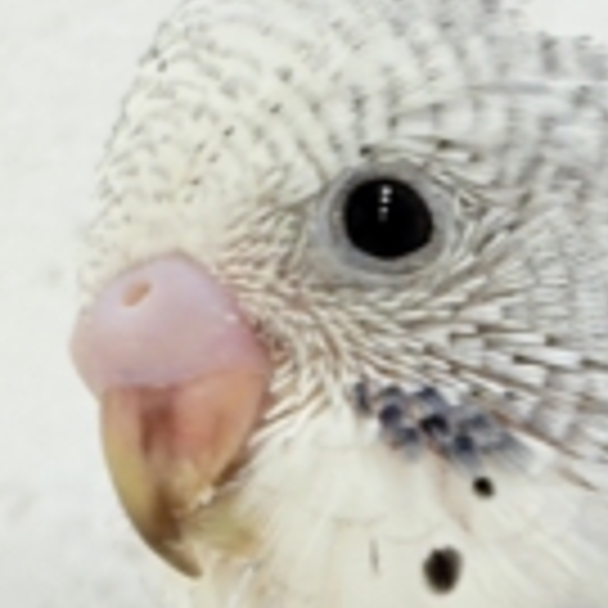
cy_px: 640
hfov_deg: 8.0
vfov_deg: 8.0
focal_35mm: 218
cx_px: 716
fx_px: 4332
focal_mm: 5.96
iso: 50
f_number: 1.6
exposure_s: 1/50
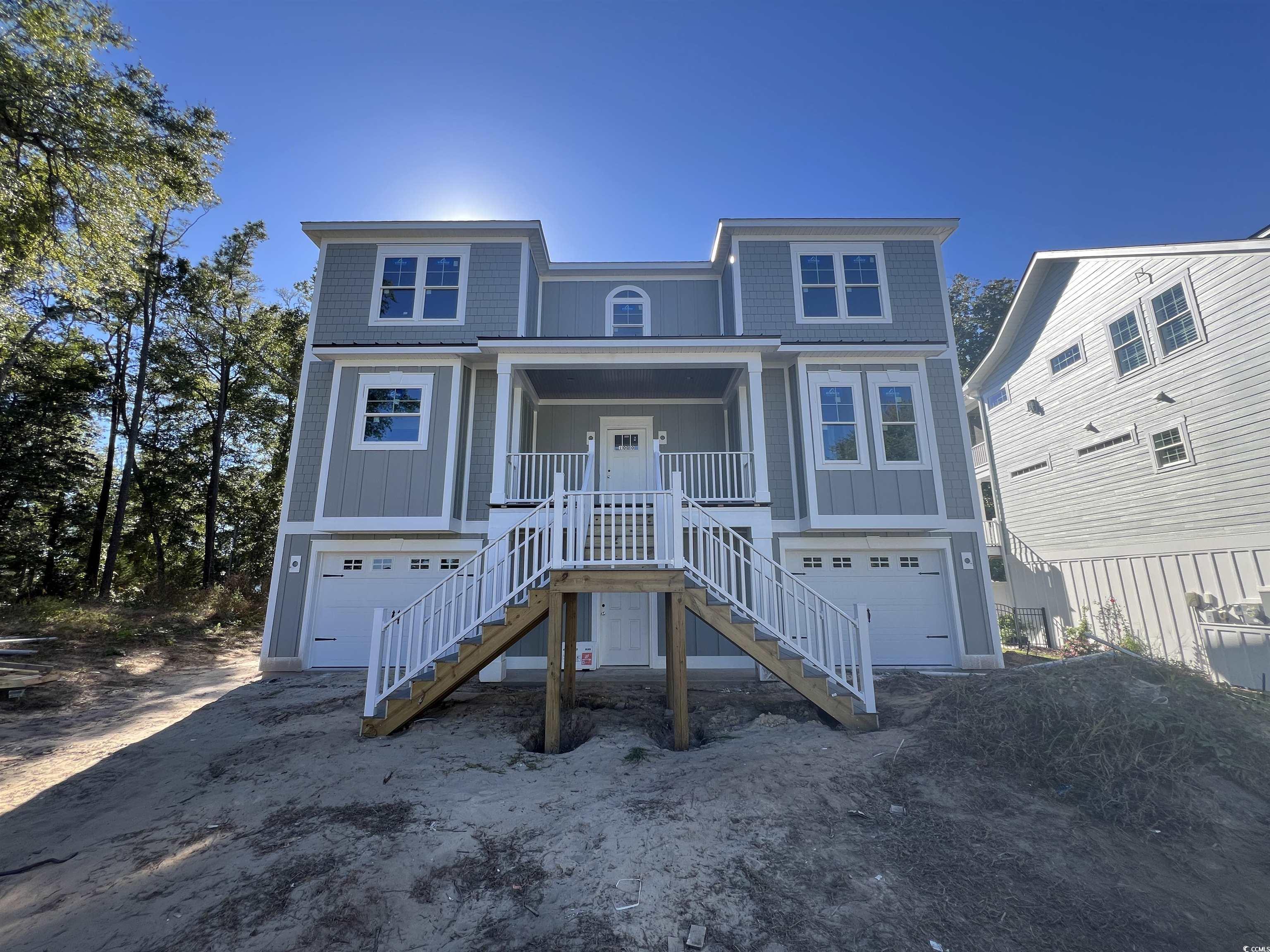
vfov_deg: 89.9
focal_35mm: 13
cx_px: 635
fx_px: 477
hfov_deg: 106.2
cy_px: 476
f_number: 1.8
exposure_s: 1/416
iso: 32
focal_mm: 1.57
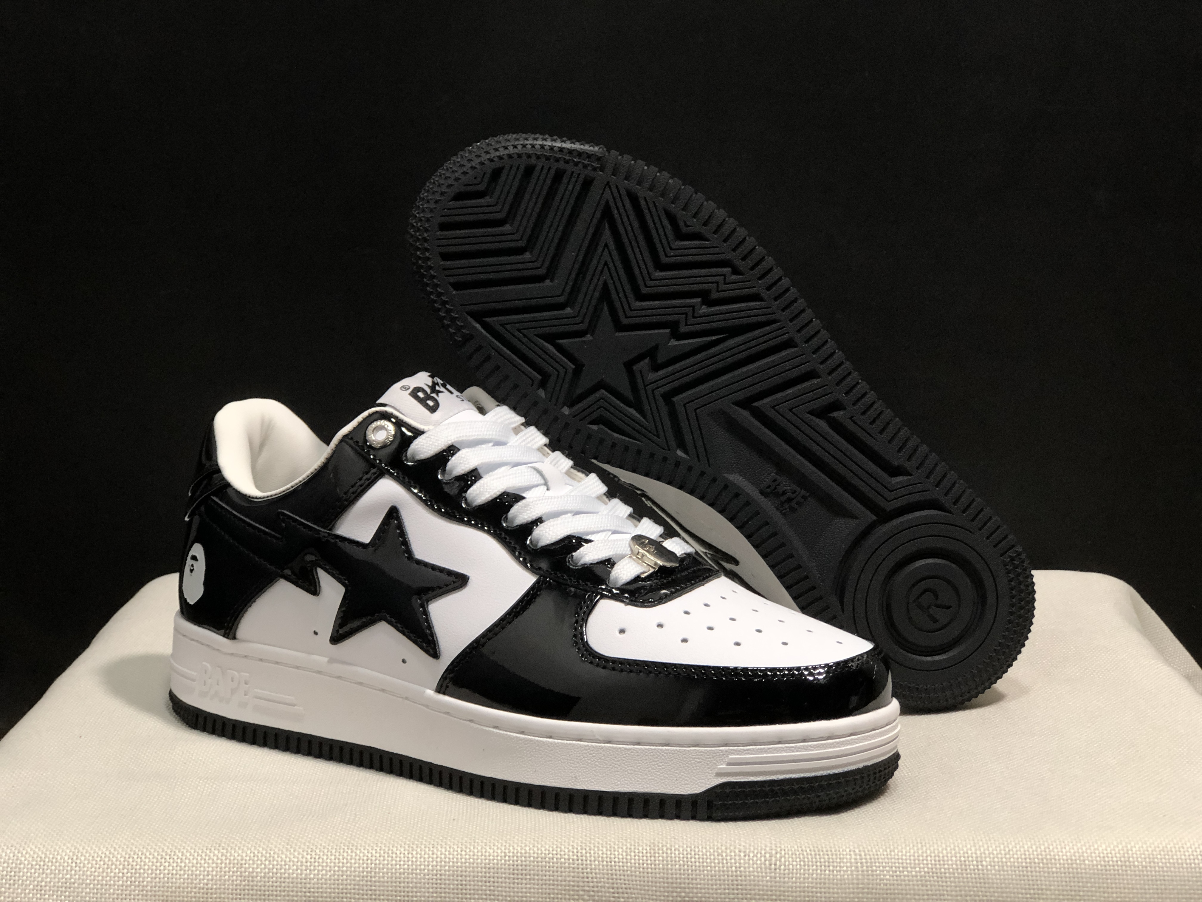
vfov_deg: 25.7
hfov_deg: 33.8
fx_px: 1979
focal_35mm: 57
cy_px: 451
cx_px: 601
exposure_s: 1/30
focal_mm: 6.6
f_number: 2.8
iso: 100
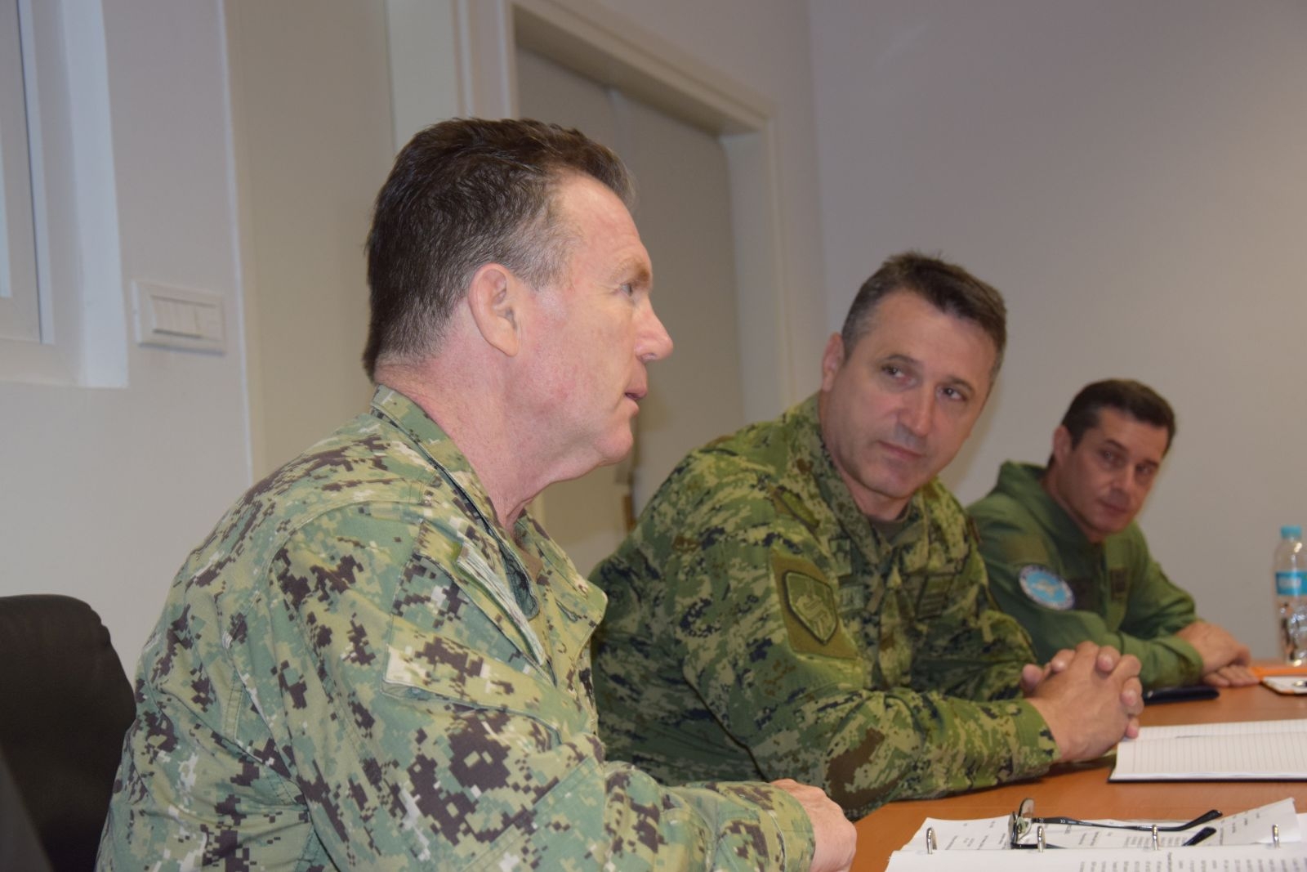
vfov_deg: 22.6
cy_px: 436
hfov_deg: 33.4
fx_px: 2178
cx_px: 654
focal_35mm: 60
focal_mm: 40
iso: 1000
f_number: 4.5
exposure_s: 1/60
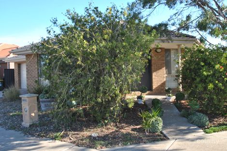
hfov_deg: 61.9
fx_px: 189
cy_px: 76
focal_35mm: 30
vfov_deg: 43.6
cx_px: 114
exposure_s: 1/125
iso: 110
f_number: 5.6
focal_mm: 20
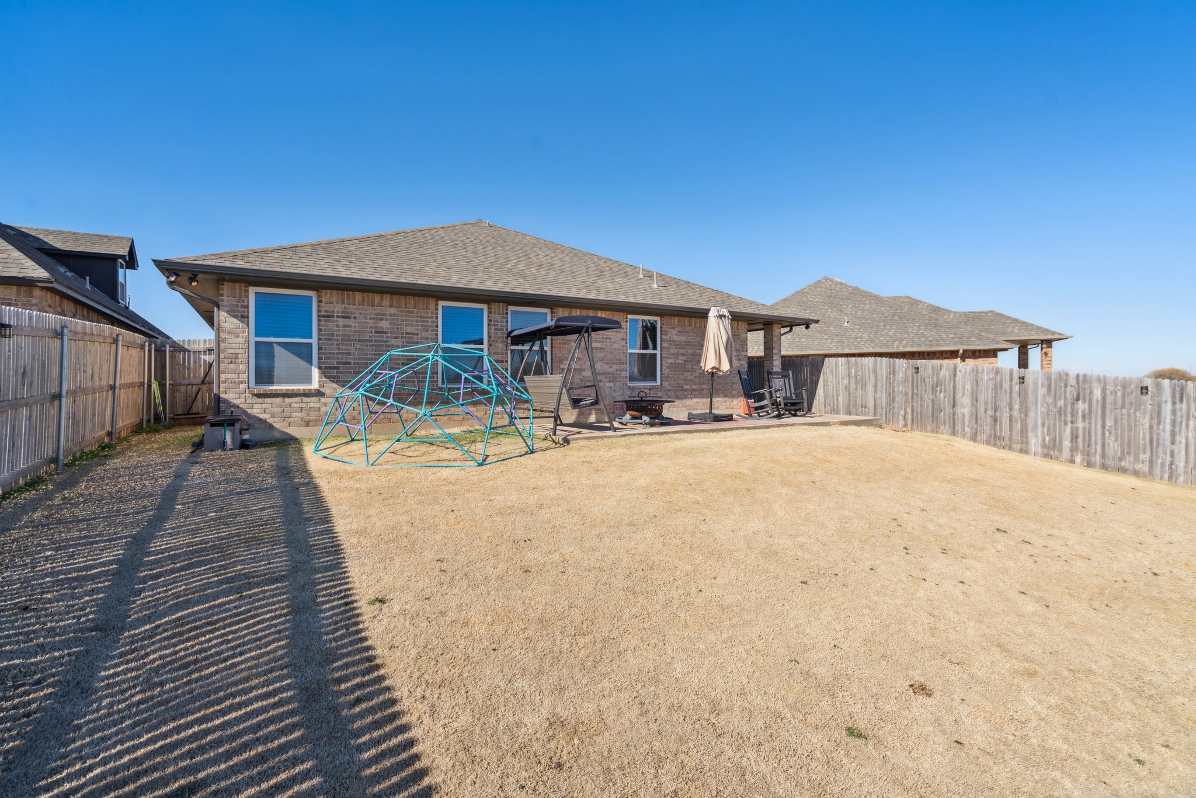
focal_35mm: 16
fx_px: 532
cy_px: 399
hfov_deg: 96.7
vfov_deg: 73.8
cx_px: 598
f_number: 7.1
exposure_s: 1/1250
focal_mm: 16
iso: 200
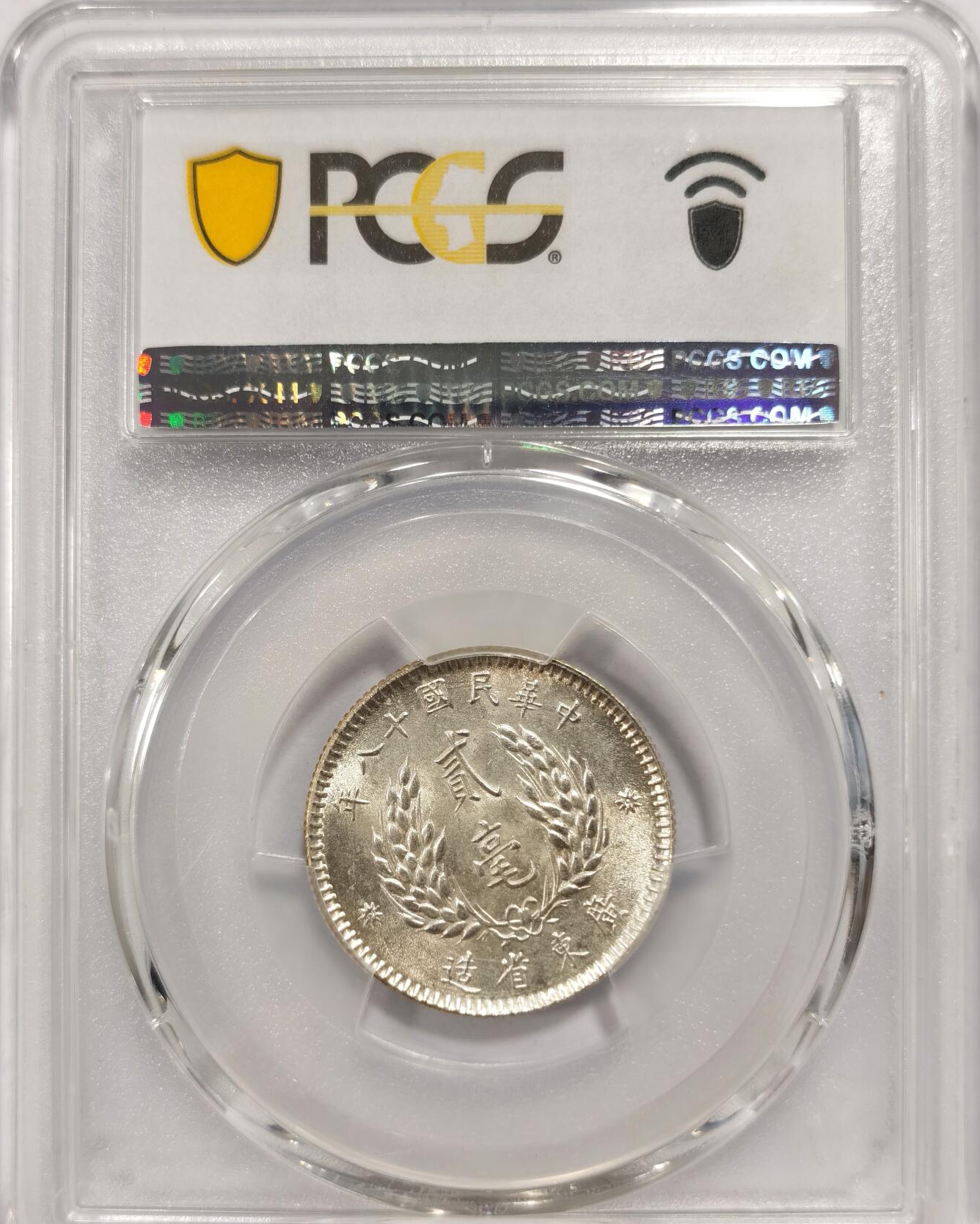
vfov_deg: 33.0
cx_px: 493
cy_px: 645
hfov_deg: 26.7
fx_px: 2066
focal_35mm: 57
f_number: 16
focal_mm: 5.56
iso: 80
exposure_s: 1/100
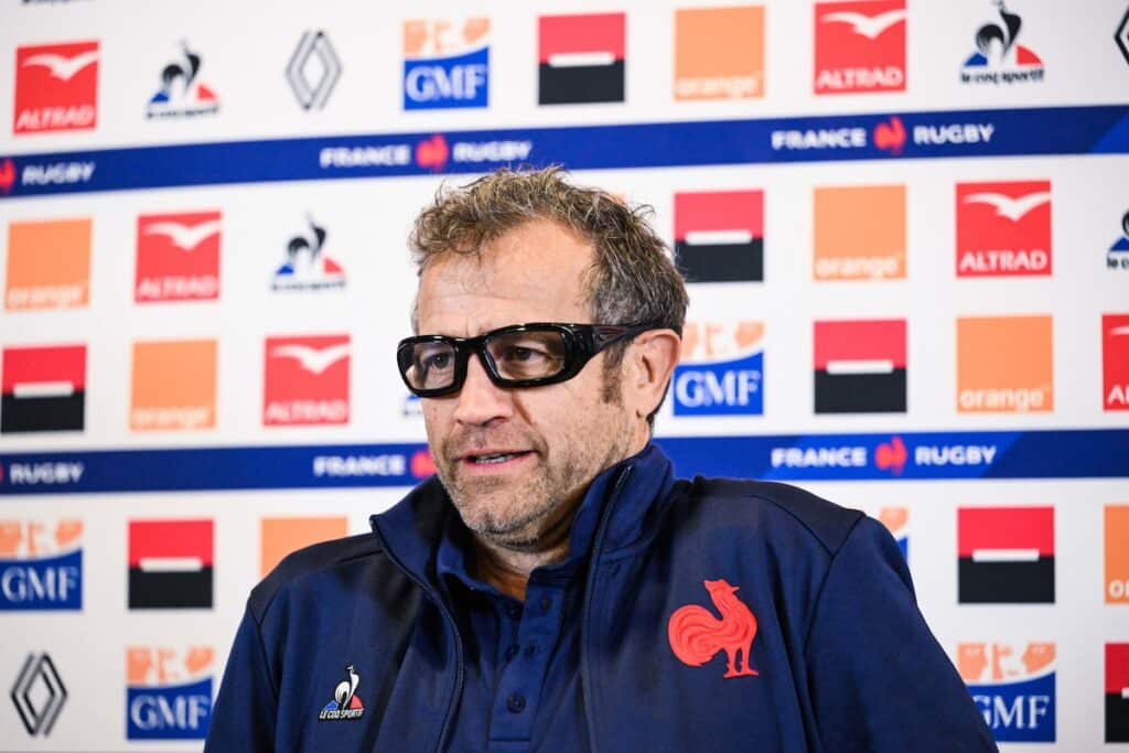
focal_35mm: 135
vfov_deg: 10.2
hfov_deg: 15.2
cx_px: 564
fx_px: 4234
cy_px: 376
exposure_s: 1/400
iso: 8000
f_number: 2.8
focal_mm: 135
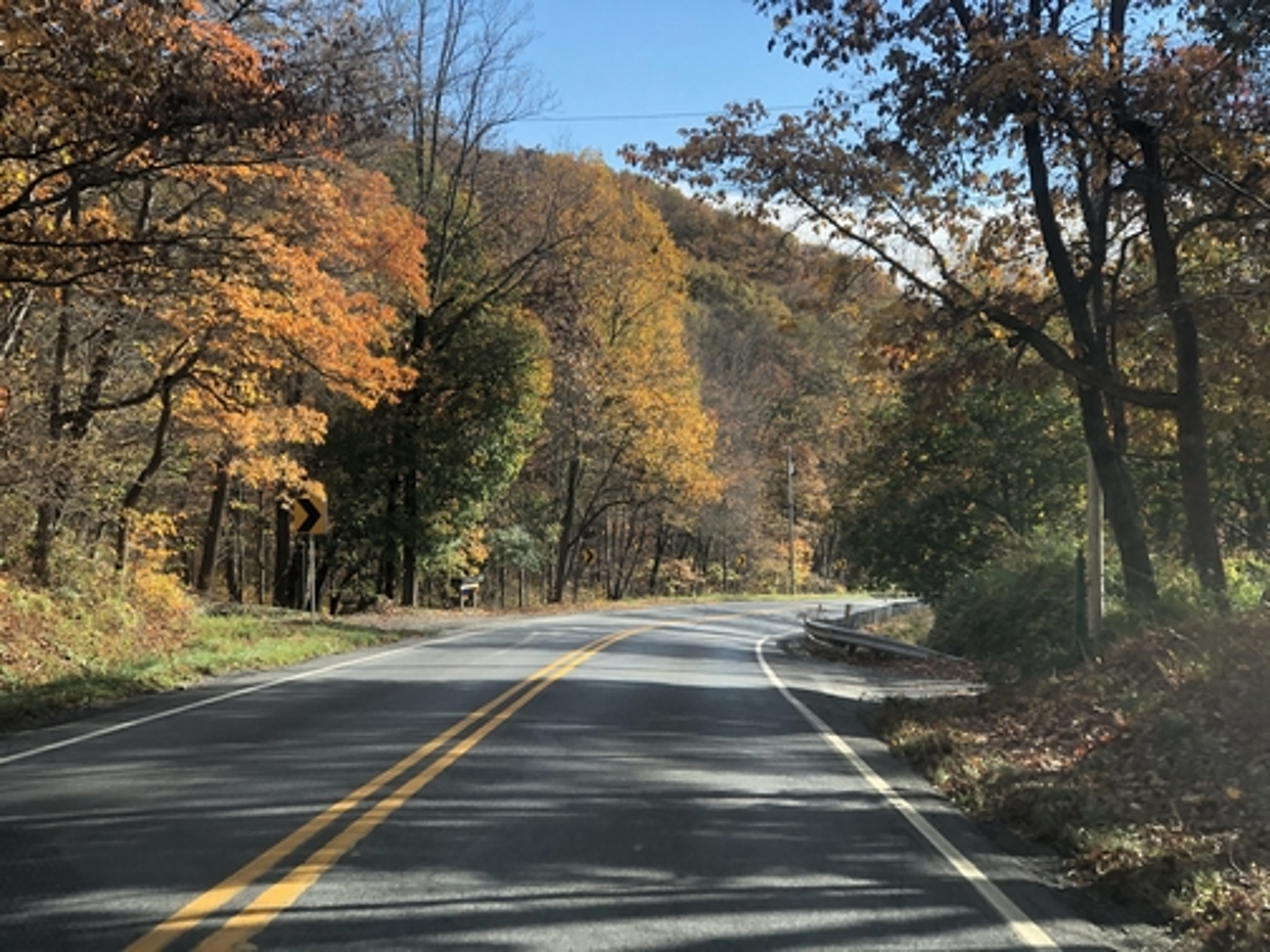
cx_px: 635
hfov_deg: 33.8
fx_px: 2091
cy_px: 476
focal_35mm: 57
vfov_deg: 25.7
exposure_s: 1/169
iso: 20
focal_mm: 6.6
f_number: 2.8
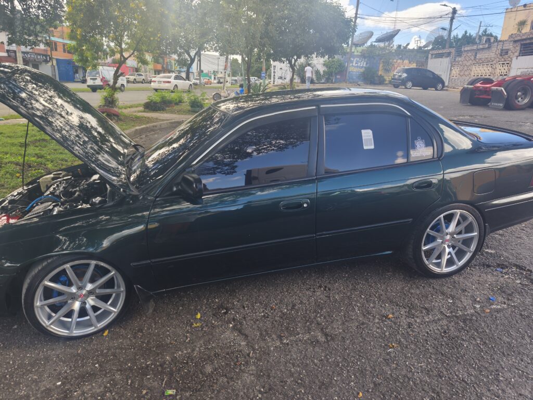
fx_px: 354
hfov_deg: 73.9
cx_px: 266
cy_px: 200
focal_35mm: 23
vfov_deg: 58.9
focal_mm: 6.18
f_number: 1.65
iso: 125
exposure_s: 1/99.9
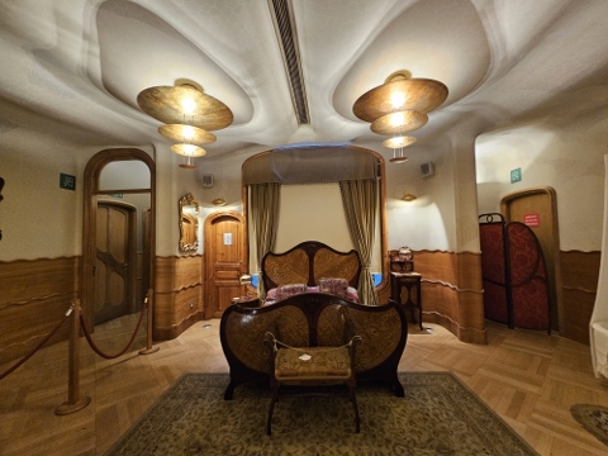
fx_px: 228
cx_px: 304
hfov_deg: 106.2
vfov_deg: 89.9
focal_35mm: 13
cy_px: 228
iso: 500
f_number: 2.2
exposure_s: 1/33
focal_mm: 2.2
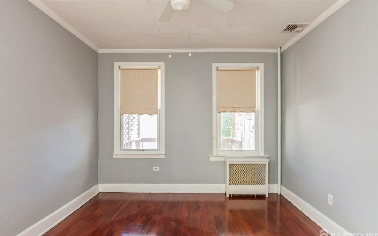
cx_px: 188
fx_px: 196
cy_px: 117
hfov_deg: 88.0
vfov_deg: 62.2
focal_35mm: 19
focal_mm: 12
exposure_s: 1/2.5
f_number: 8
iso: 100
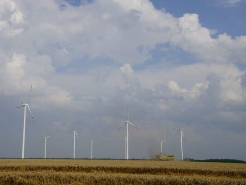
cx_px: 96
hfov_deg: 34.2
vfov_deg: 26.1
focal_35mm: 56
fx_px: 398
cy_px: 81
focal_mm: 30
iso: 200
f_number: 22
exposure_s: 1/160
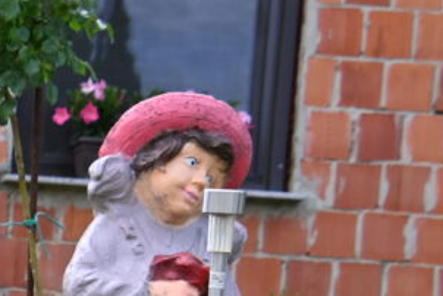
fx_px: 2463
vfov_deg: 6.8
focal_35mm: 200
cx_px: -364
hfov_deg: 9.7
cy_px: 444
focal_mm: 32
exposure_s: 1/400
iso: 200
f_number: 5.6
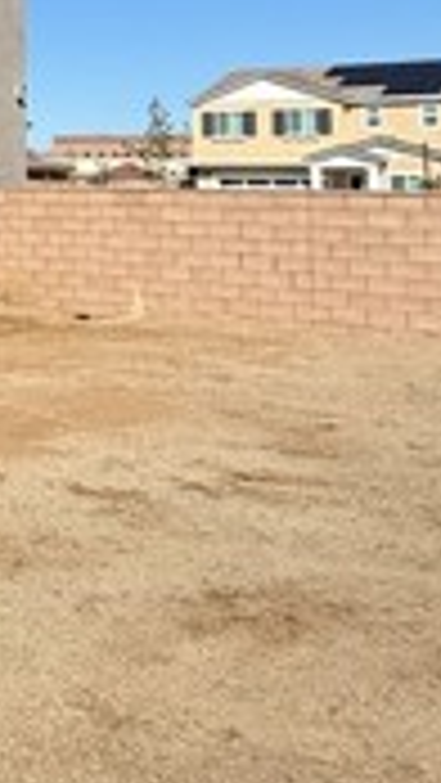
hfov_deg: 16.3
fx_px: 1163
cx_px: -454
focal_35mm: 56
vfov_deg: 35.6
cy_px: 126
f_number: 2.2
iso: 50
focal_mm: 2.22
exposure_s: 1/3891
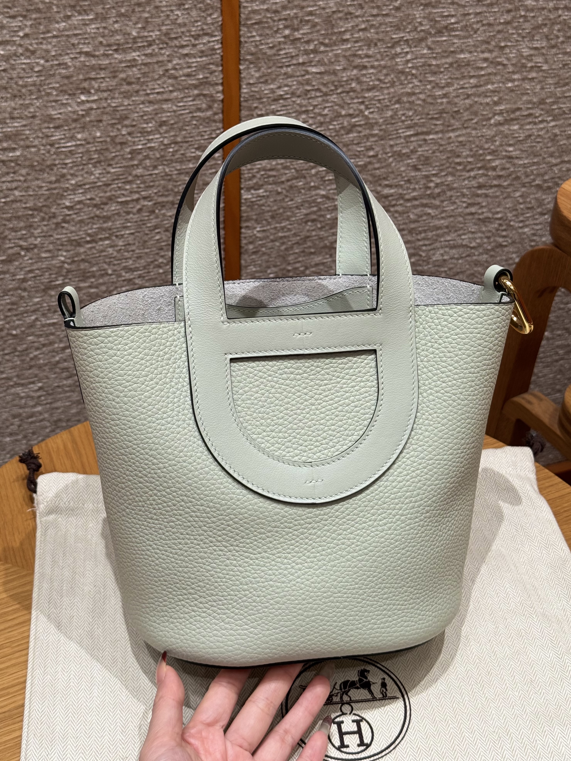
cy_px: 375
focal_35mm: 49
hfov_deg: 29.7
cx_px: 282
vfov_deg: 38.9
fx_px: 1078
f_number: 1.78
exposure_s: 1/121
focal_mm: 6.76
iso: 80
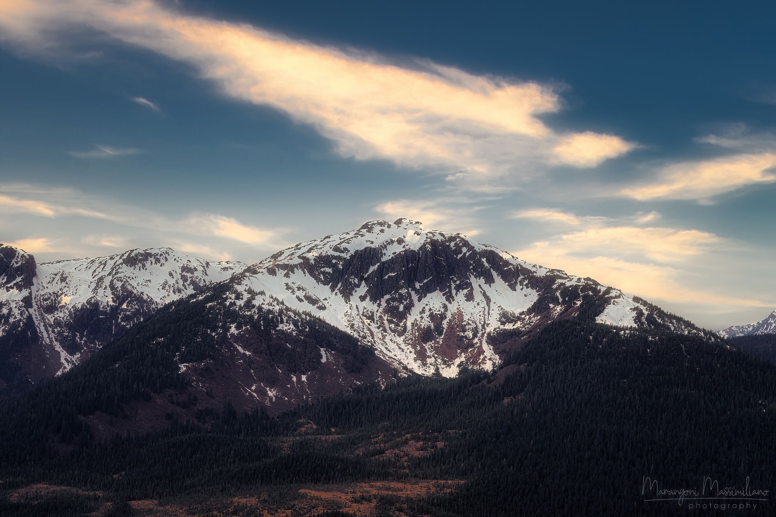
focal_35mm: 70
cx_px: 388
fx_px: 1509
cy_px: 258
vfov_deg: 19.5
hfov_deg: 28.8
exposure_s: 1/160
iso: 100
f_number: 11
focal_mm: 70
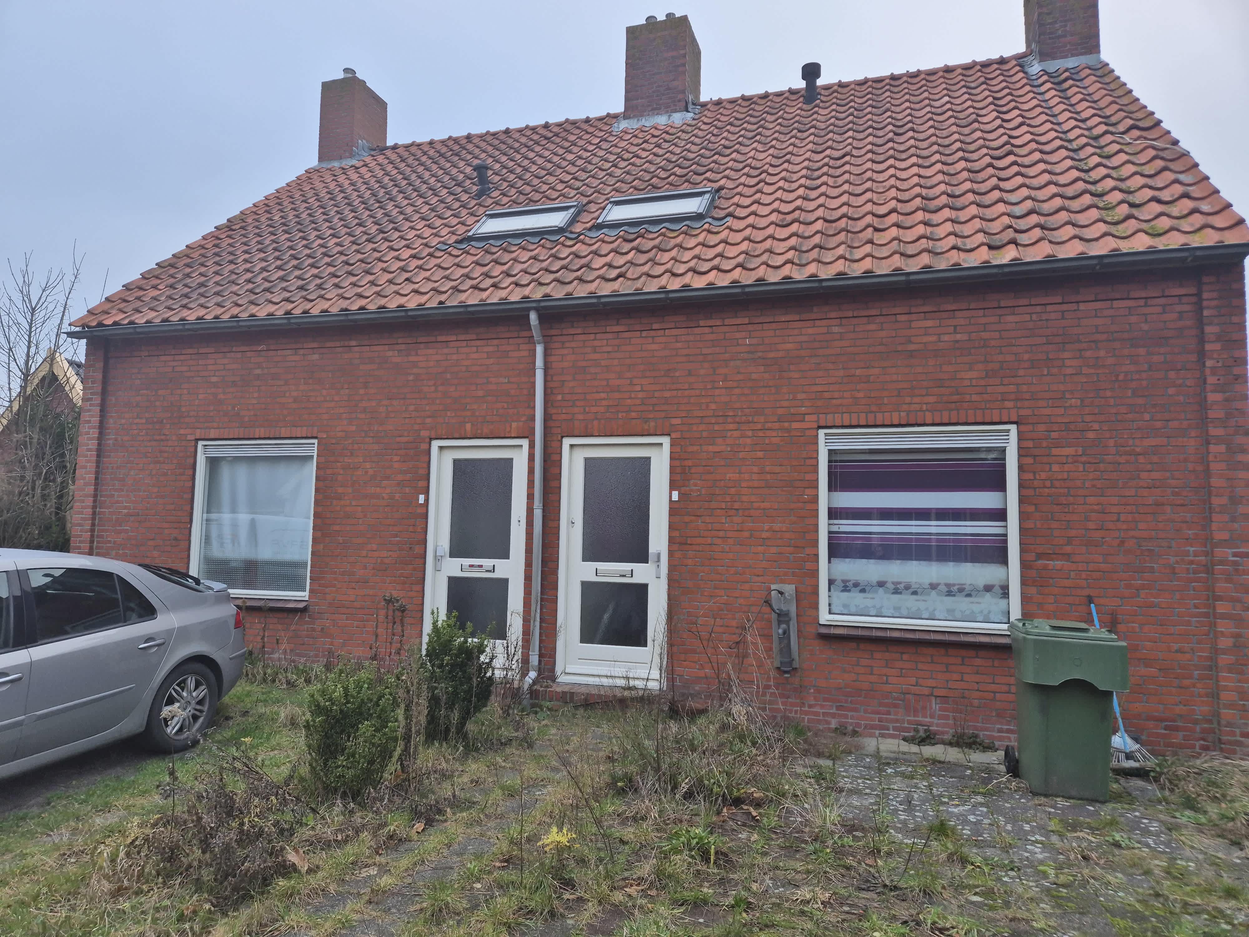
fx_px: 830
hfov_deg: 73.9
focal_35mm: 23
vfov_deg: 58.9
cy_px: 468
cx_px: 624
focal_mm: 5.4
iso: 50
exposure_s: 1/180
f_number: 1.8
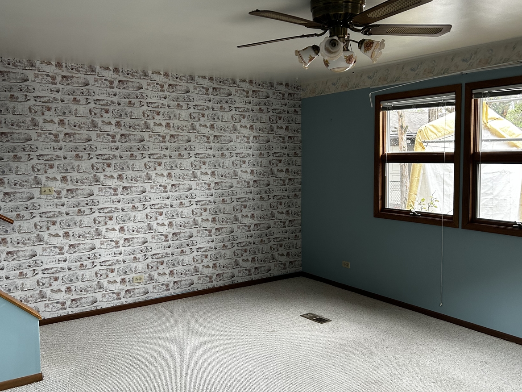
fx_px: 483
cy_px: 187
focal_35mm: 32
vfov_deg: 44.2
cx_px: 240
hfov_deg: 56.7
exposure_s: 1/107
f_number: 1.5
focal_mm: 5.7
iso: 125
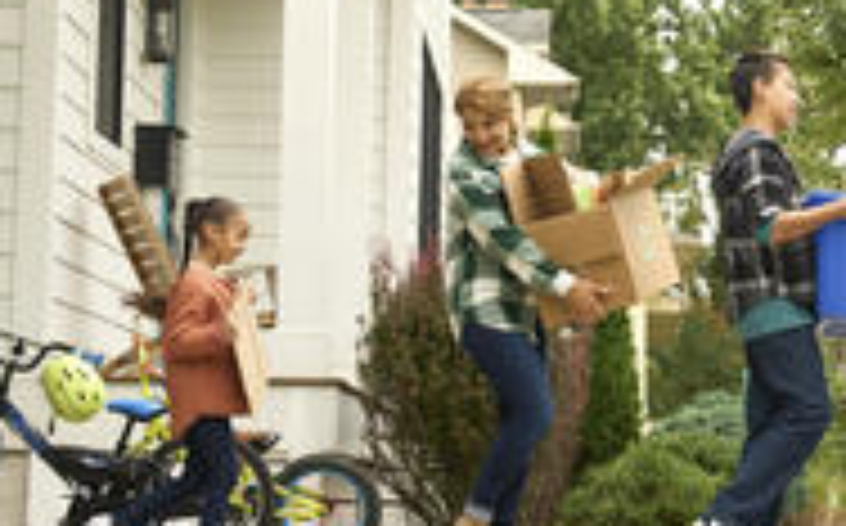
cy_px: 259
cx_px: 675
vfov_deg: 12.4
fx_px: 2418
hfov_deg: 19.6
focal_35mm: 105
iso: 500
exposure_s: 1/320
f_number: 4
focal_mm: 45
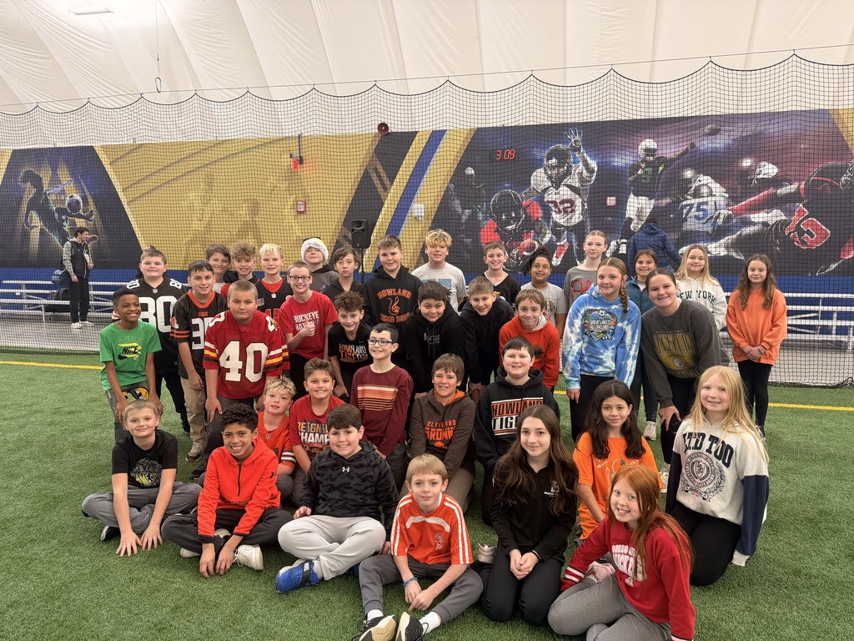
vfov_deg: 56.8
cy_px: 320
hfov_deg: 71.6
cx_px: 427
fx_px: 592
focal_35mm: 24
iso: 160
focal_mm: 6.76
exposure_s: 1/60
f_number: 1.78
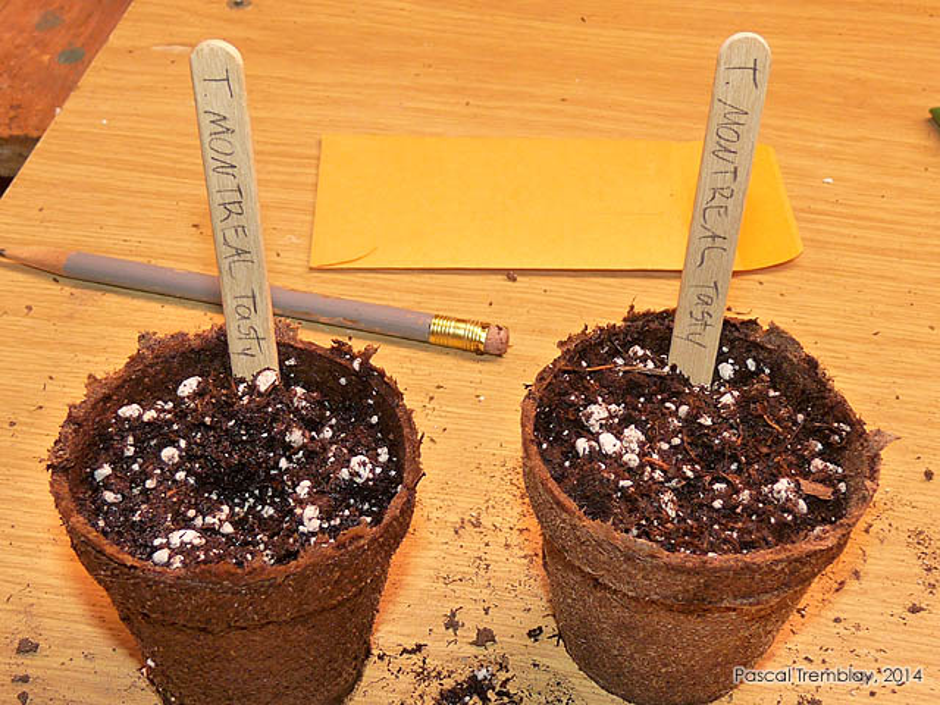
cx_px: 470
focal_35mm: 49
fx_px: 1331
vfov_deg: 29.7
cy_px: 352
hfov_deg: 38.9
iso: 160
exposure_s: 1/30
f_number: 2.8
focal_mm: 4.8
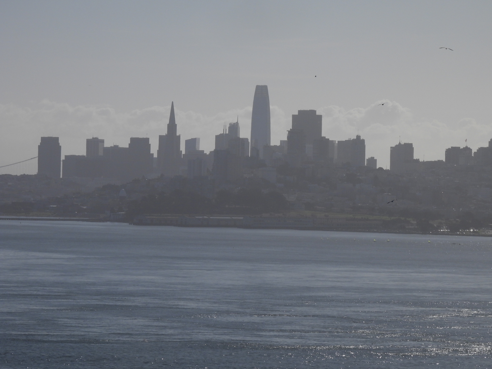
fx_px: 3127
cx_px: 246
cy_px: 184
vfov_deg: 6.8
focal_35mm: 220
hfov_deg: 9.0
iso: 100
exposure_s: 1/1600
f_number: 7.1
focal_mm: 39.3
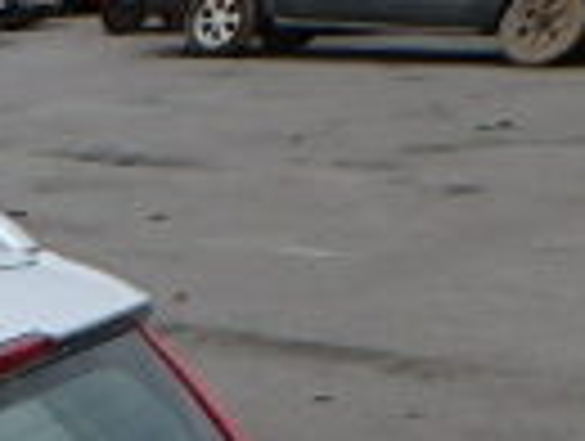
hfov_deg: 14.3
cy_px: 1066
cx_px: -729
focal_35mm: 103
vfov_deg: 11.7
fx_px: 1744
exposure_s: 1/400
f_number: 3.5
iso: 125
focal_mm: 3.7
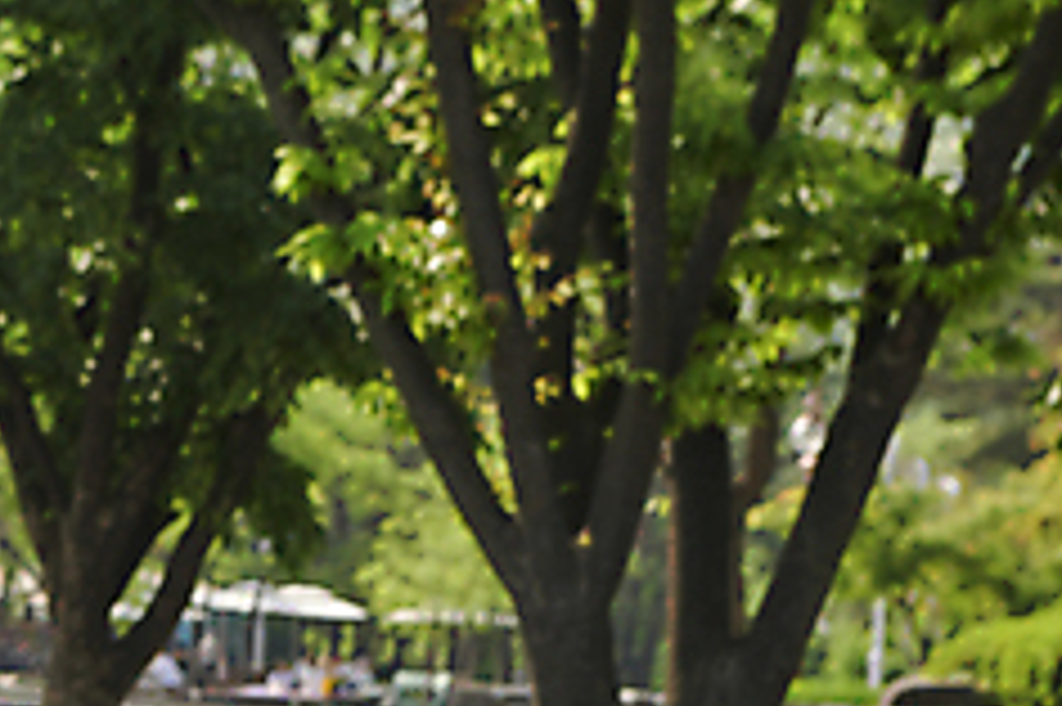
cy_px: 625
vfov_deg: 8.6
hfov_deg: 12.7
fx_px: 4658
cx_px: -178
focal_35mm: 158
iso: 160
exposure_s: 1/400
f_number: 6.3
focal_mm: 52
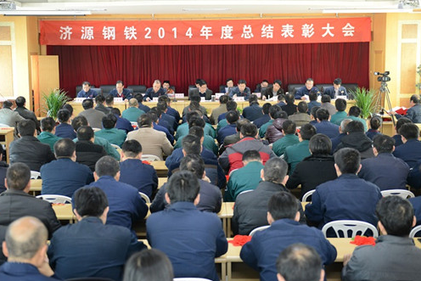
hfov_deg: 36.2
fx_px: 643
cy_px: 129
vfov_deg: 24.6
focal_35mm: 55
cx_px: 209
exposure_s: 1/30
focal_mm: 42
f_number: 2.8
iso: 1000
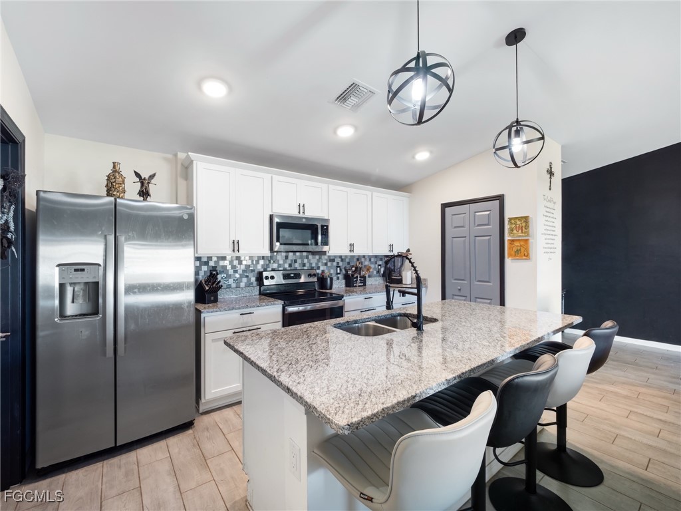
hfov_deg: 102.1
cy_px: 256
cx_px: 340
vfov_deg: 85.7
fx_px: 275
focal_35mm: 14
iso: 200
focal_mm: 7
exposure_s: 1/1.25
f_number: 7.1
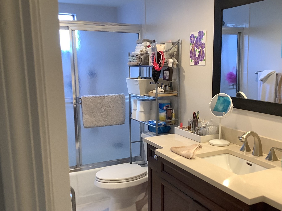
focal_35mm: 37
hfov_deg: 50.0
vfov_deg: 38.6
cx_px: 158
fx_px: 301
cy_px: 121
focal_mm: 3.3
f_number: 2.4
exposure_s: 1/60
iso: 125
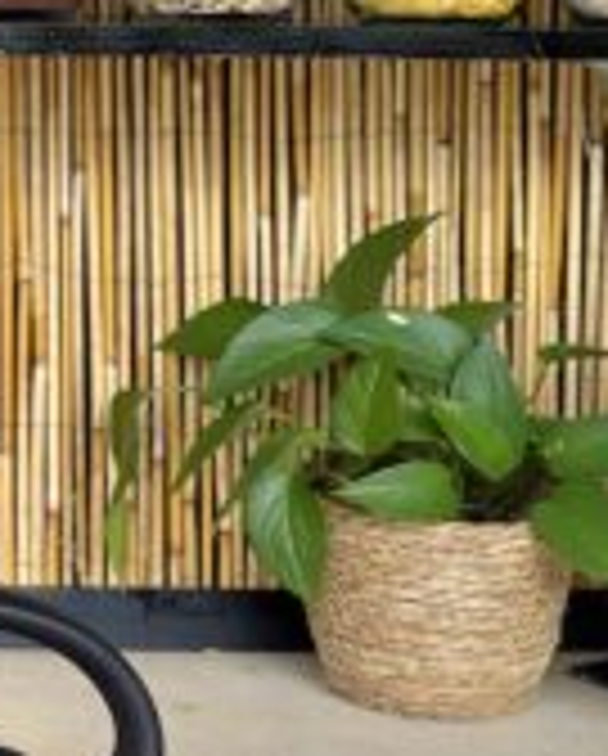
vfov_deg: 17.7
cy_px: 140
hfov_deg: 12.8
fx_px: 2400
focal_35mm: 107
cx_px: -572
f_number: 1.8
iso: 50
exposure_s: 1/120
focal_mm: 6.76
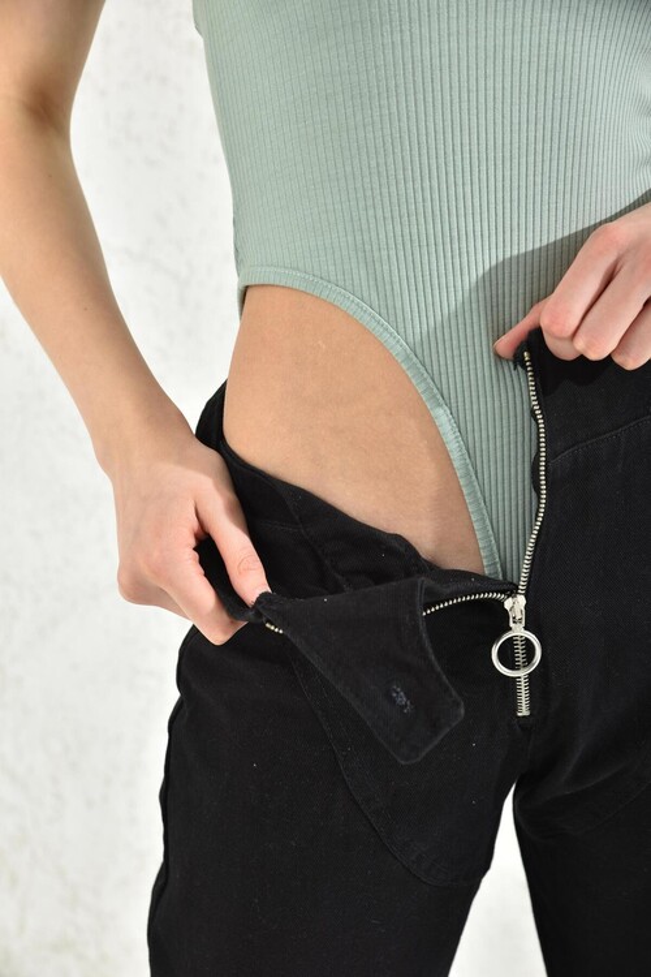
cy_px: 488
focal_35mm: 58
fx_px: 1573
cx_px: 326
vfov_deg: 34.5
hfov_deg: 23.4
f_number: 7.1
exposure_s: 1/160
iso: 100
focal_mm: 58
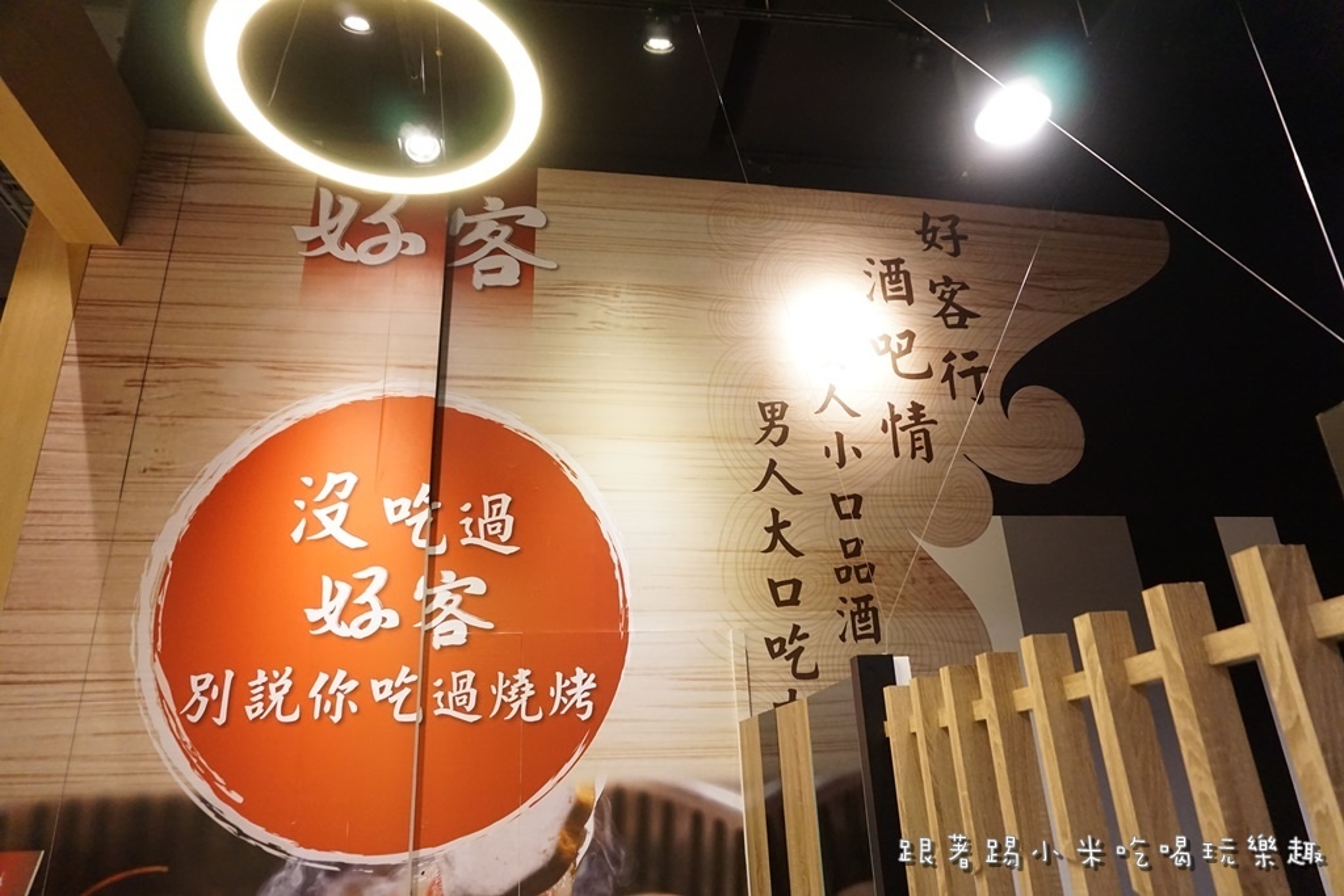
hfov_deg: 73.7
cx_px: 672
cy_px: 448
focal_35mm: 24
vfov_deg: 53.1
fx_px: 896
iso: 3200
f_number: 3.5
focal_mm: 16
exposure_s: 1/160
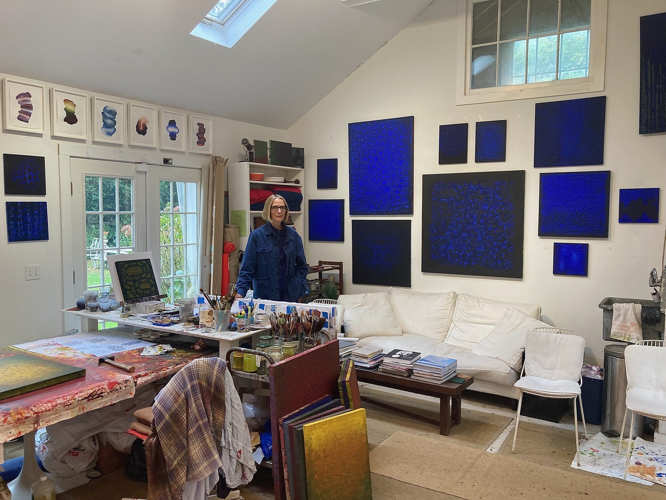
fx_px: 539
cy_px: 250
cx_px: 333
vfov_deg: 49.7
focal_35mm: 28
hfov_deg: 63.4
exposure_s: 1/60
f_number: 1.8
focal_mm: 3.99
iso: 64
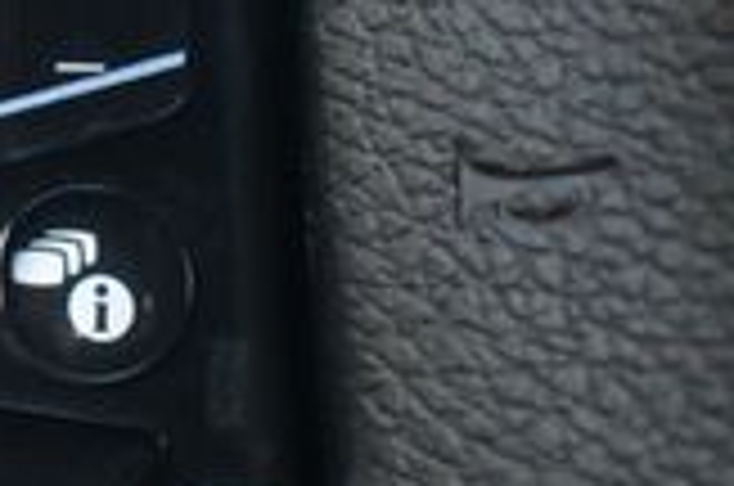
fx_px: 4802
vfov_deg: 5.8
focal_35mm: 236
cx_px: -221
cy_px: 126
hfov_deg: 8.6
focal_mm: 40
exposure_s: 1/60
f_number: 4.8
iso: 5000
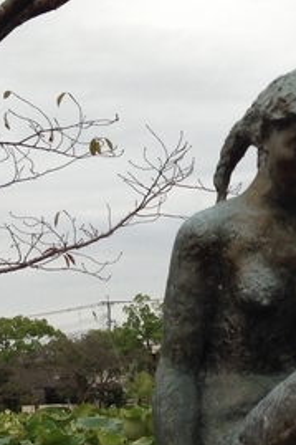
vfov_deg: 19.9
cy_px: 323
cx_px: 390
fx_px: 1260
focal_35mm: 102
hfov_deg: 12.9
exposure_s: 1/120
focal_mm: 4.12
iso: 50
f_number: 2.4
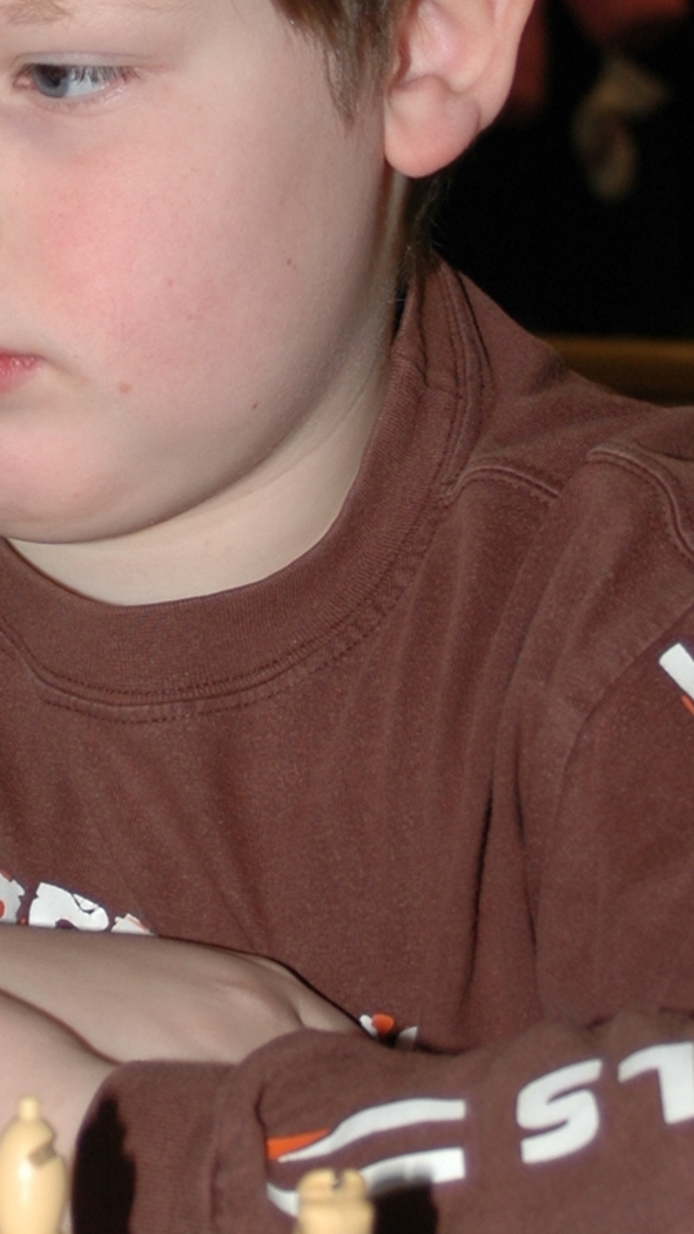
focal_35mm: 177
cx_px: -14
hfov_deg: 6.8
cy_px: 399
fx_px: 5791
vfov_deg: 12.1
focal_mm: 42
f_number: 5.3
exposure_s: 1/60
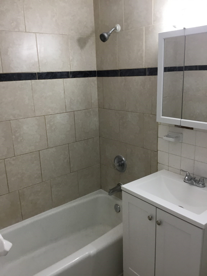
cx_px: 104
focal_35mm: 31
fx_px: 247
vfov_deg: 58.4
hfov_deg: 45.4
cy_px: 138
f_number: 2.4
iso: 32
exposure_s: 1/30
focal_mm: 3.3
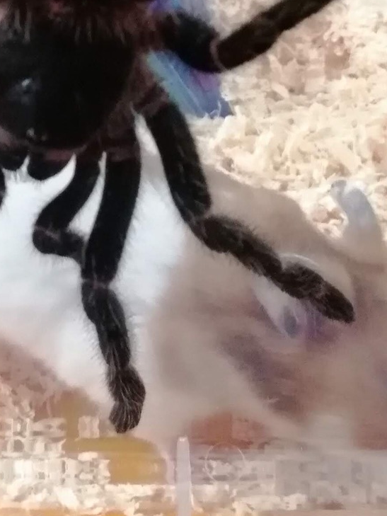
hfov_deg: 19.9
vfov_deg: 25.8
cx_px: 70
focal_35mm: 73
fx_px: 1088
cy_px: 48
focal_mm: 3.64
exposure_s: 1/33.3
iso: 640
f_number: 1.8
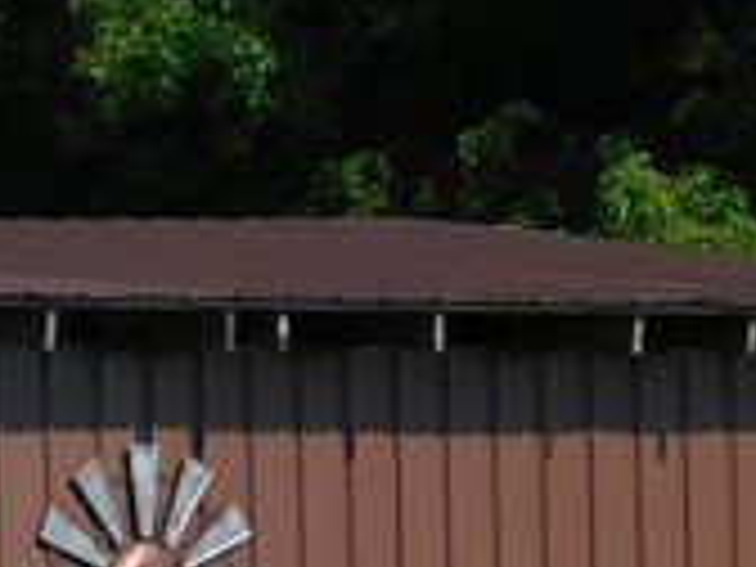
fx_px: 10658
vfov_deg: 3.0
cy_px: 819
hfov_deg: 4.0
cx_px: -810
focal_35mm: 488
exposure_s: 1/1000
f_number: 4.4
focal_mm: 14.2
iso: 125
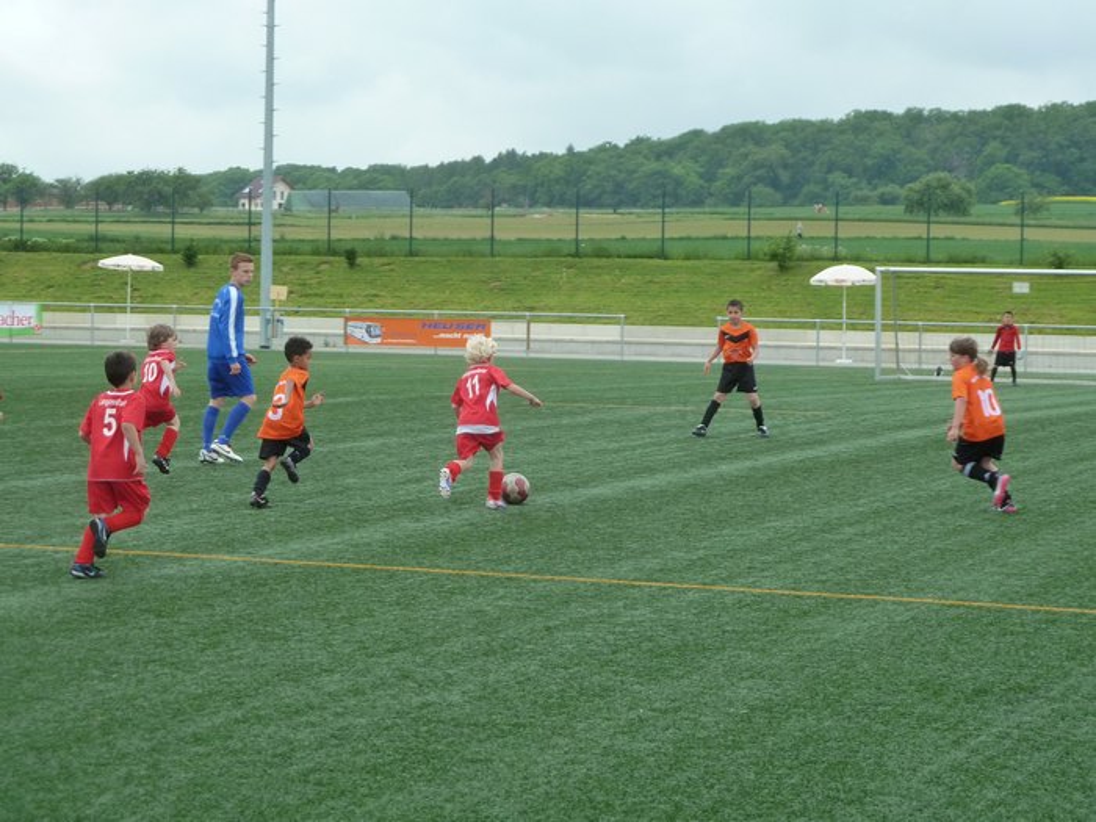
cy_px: 411
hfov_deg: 21.8
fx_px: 2850
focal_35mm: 90
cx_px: 548
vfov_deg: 16.4
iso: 200
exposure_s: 1/320
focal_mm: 14.7
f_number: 4.3
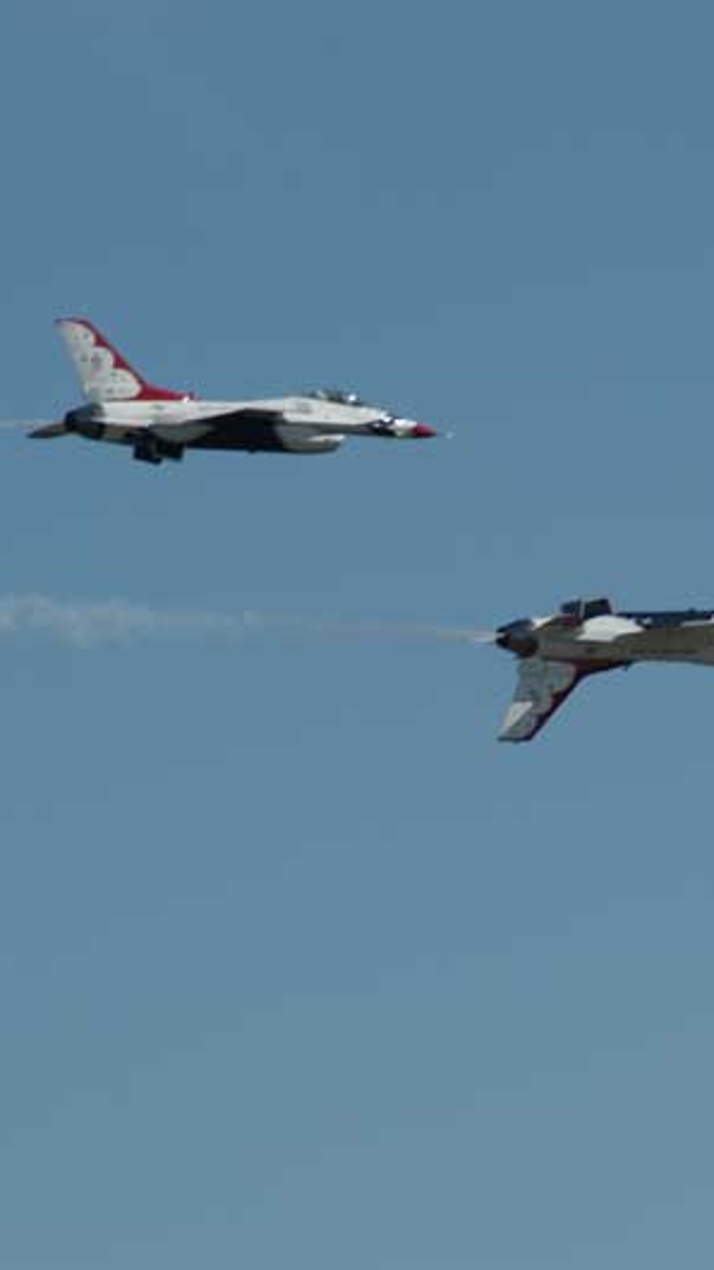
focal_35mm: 498
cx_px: 589
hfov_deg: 2.4
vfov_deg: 4.3
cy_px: 635
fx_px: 16767
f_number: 8
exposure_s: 1/1000
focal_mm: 210
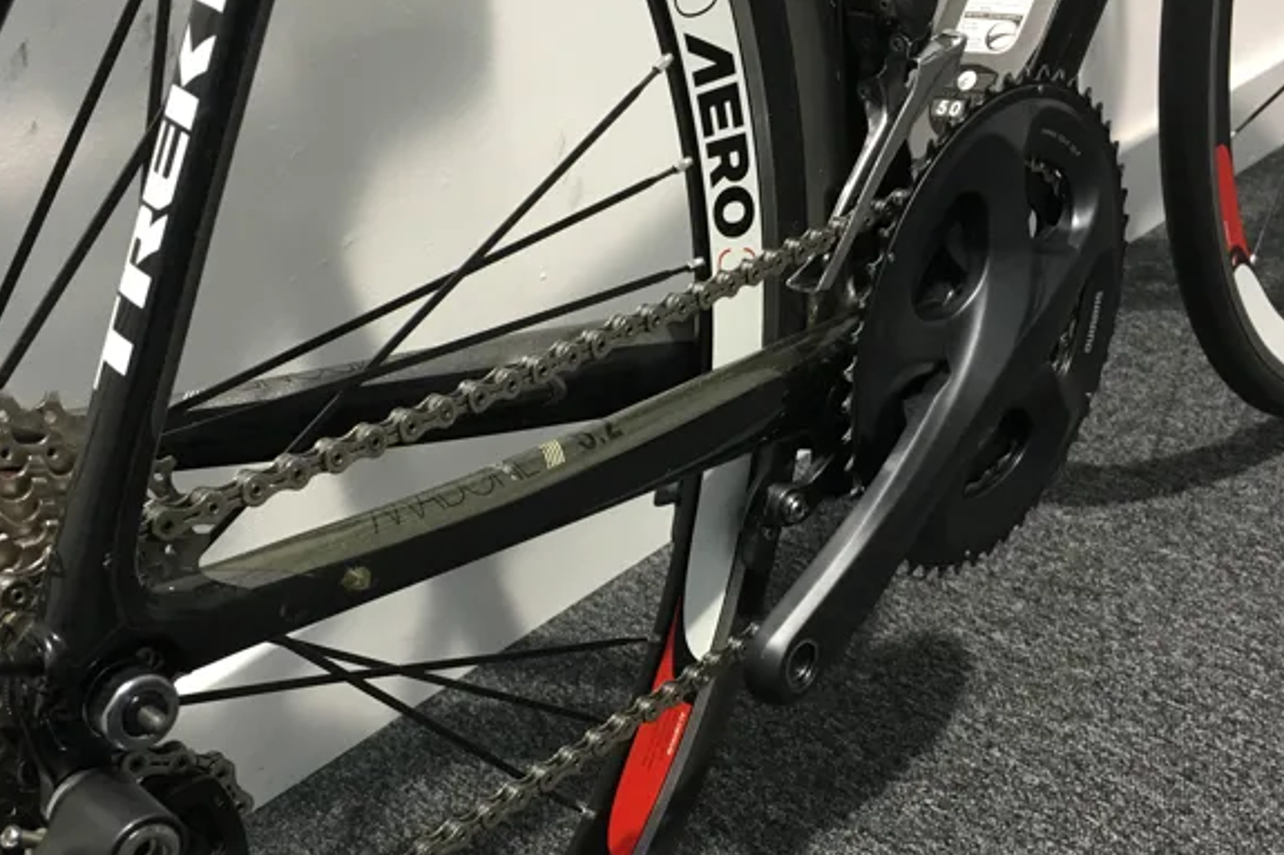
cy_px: 551
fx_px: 1497
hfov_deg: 46.3
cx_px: 576
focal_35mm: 42
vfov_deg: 31.7
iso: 125
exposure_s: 1/33
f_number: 2.2
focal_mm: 4.15
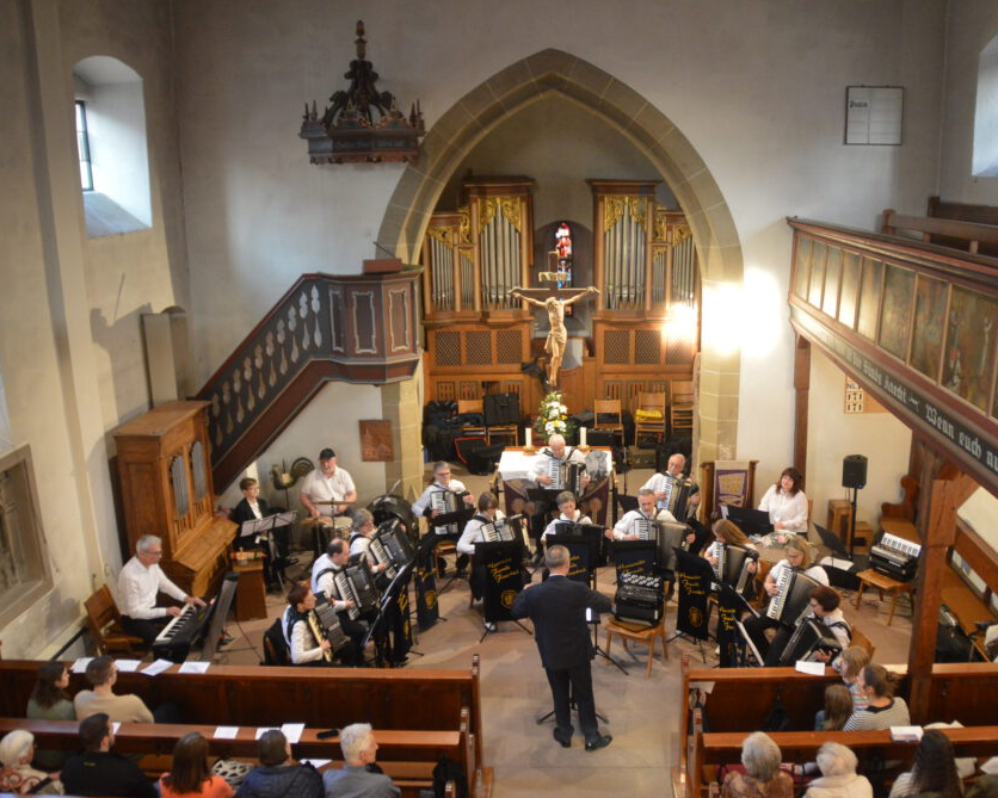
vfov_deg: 47.1
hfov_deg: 57.0
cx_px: 557
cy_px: 401
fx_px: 916
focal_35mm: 31
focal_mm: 18
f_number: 3.5
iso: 1800
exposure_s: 1/60
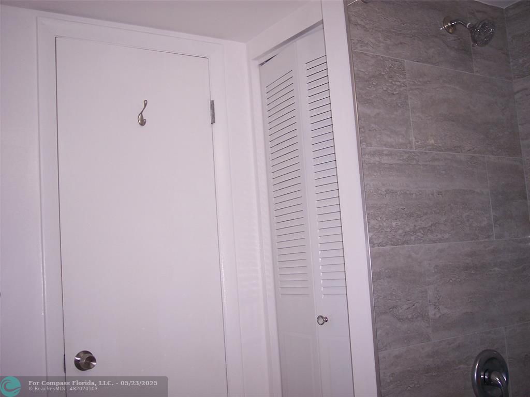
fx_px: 597
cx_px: 265
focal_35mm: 39
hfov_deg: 47.9
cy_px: 198
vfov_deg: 36.8
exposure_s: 1/60
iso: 100
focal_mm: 8
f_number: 2.8
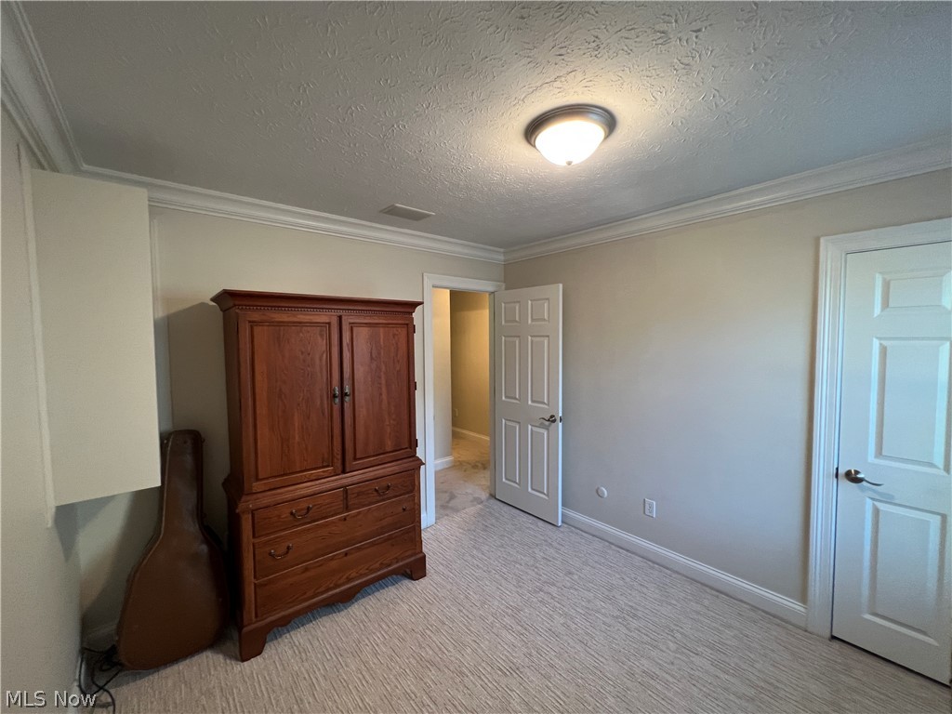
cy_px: 357
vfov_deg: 89.9
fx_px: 358
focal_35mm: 13
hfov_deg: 106.2
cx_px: 476
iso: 200
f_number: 1.8
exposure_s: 1/60
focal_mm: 1.57
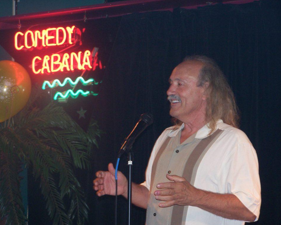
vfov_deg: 10.6
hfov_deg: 13.2
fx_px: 1214
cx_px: 135
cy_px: 113
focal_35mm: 146
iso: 140
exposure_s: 1/100
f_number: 3.2
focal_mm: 23.1
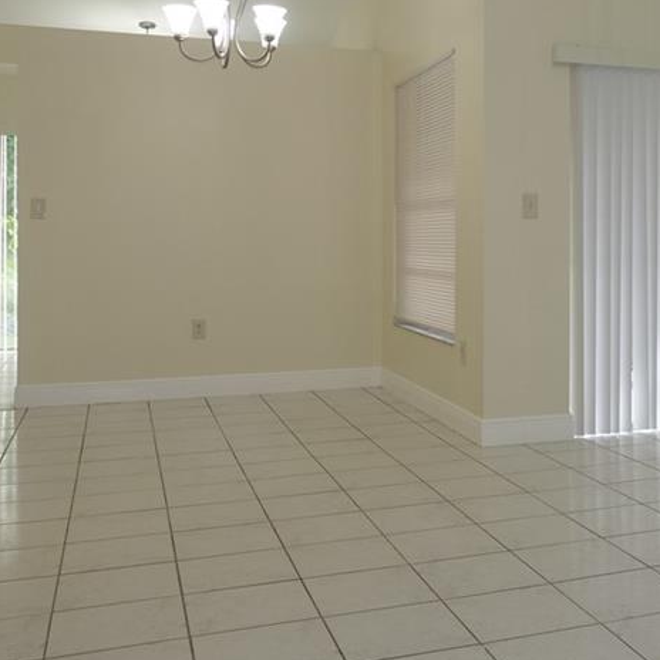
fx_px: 971
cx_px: 542
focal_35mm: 45
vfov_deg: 37.2
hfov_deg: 36.1
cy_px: 229
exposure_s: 1/50
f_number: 2.8
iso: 125
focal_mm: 8.8
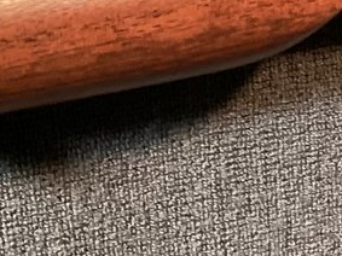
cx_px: 506
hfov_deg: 11.4
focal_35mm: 166
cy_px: 161
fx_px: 1639
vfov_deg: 8.9
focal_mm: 3.3
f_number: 2.4
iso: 320
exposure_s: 1/33
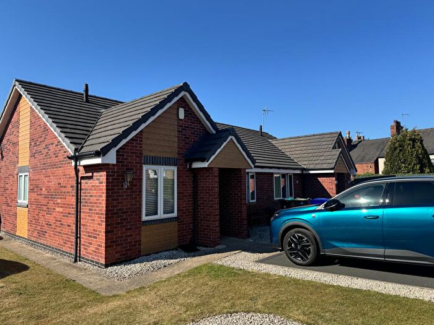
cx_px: 217
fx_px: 301
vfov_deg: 56.8
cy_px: 162
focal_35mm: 24
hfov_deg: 71.6
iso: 80
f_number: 1.78
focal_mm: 6.76
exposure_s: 1/3413
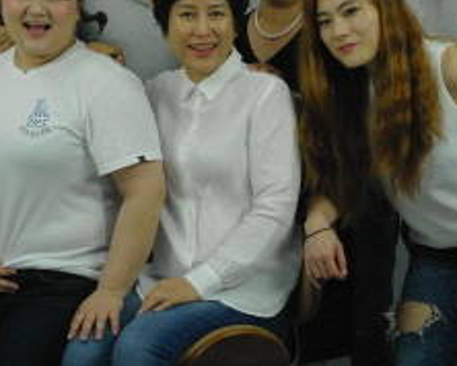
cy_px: 93
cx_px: 146
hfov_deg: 19.7
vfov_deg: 15.8
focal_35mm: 97
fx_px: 1313
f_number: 5
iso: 1600
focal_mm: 30
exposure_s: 1/750
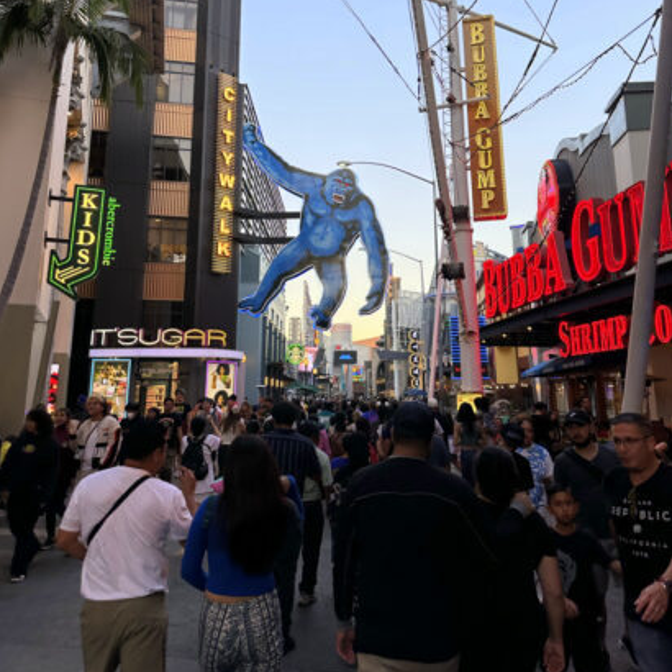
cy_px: 244
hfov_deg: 55.6
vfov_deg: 54.9
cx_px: 329
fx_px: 637
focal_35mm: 29
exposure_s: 1/281
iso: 80
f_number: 1.78
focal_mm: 6.86
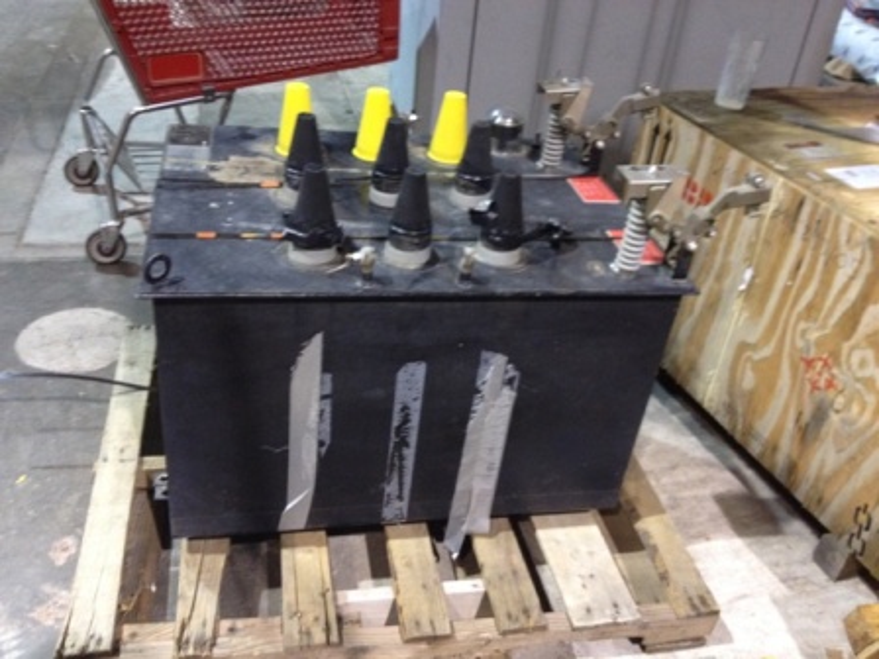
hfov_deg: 52.6
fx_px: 889
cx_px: 440
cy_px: 330
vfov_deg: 40.7
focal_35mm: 35
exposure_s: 1/20
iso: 320
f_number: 2.4
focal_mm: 4.28
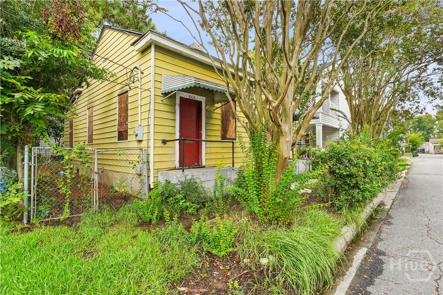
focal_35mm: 17
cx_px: 222
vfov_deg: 70.4
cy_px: 148
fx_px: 209
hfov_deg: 93.3
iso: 100
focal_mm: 17
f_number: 11
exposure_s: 1/25
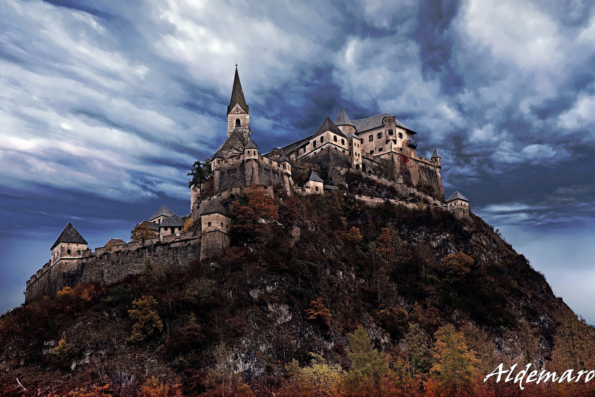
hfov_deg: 18.6
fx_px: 1819
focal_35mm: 110
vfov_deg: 12.5
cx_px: 298
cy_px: 198
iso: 100
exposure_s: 1/60
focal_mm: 110
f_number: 11
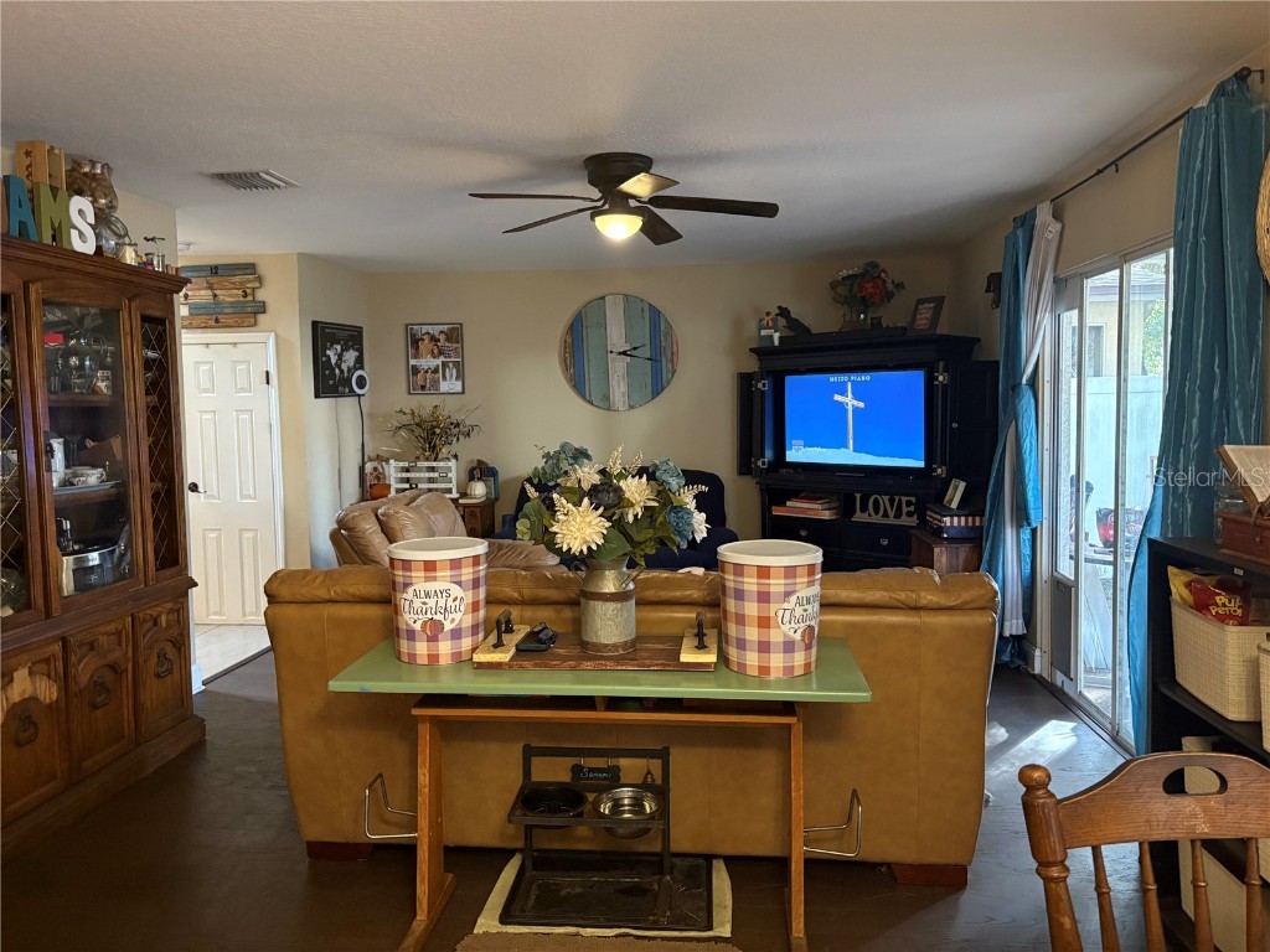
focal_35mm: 26
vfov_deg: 53.1
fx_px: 954
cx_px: 635
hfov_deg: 67.3
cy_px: 476
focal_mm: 5.96
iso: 500
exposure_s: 1/60
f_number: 1.6
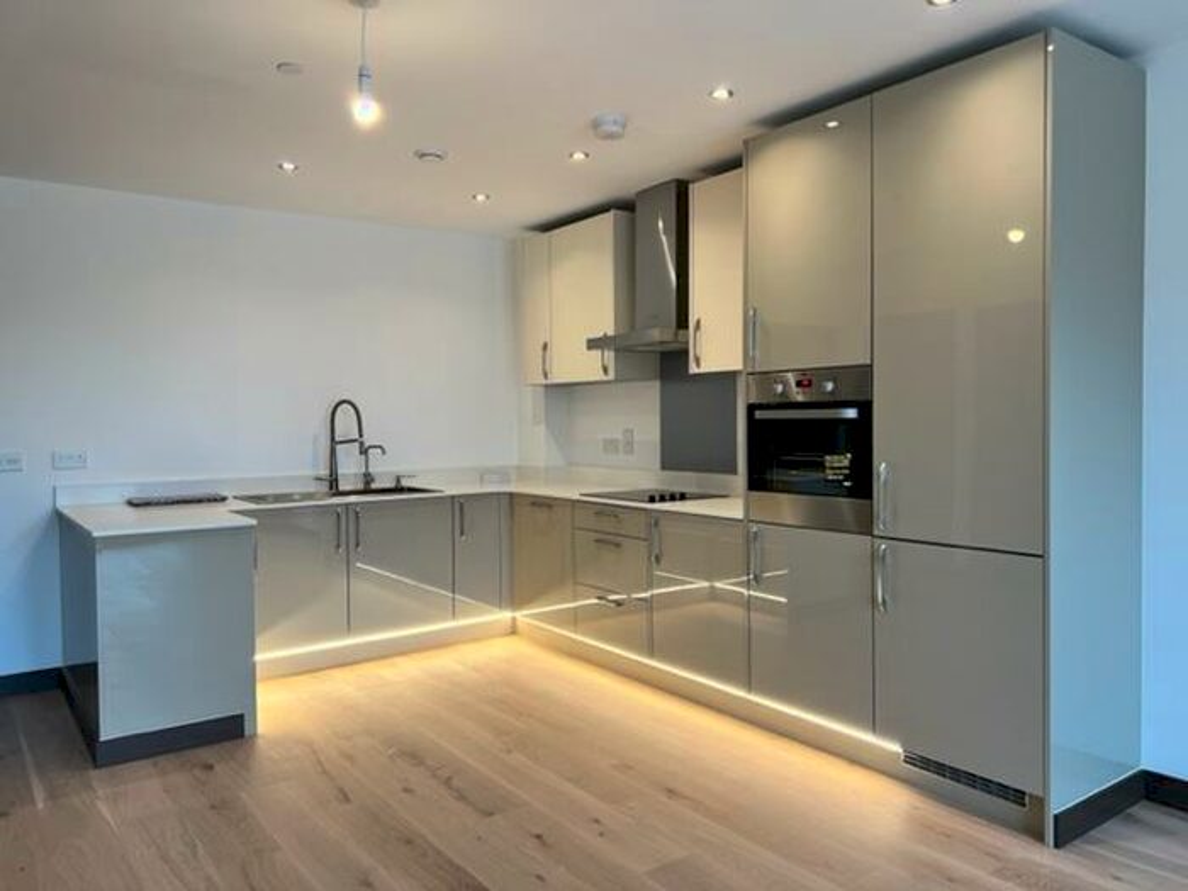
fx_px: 892
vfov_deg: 53.1
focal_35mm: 26
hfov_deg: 67.3
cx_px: 594
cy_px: 446
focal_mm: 5.7
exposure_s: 1/121
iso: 80
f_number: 1.5
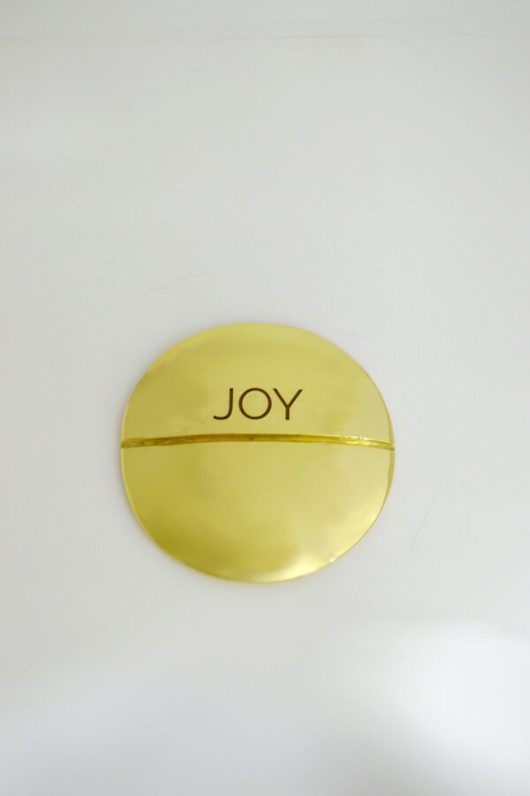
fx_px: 995
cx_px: 265
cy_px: 398
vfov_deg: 43.6
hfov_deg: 29.8
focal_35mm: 45
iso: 560
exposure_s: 1/60
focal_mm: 30
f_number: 4.5
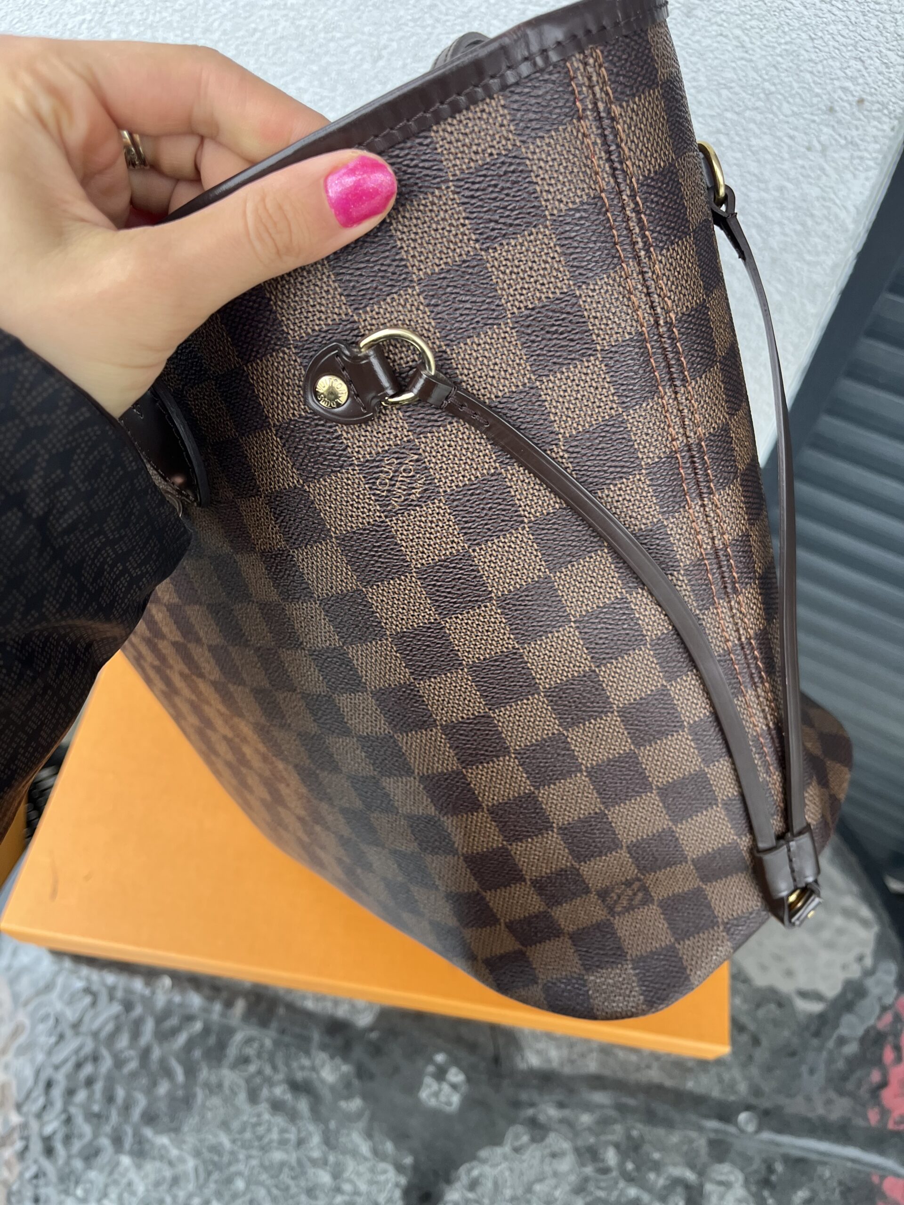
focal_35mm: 26
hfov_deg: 53.1
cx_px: 452
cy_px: 602
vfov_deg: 67.3
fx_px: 905
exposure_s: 1/103
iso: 125
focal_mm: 5.1
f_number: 1.6
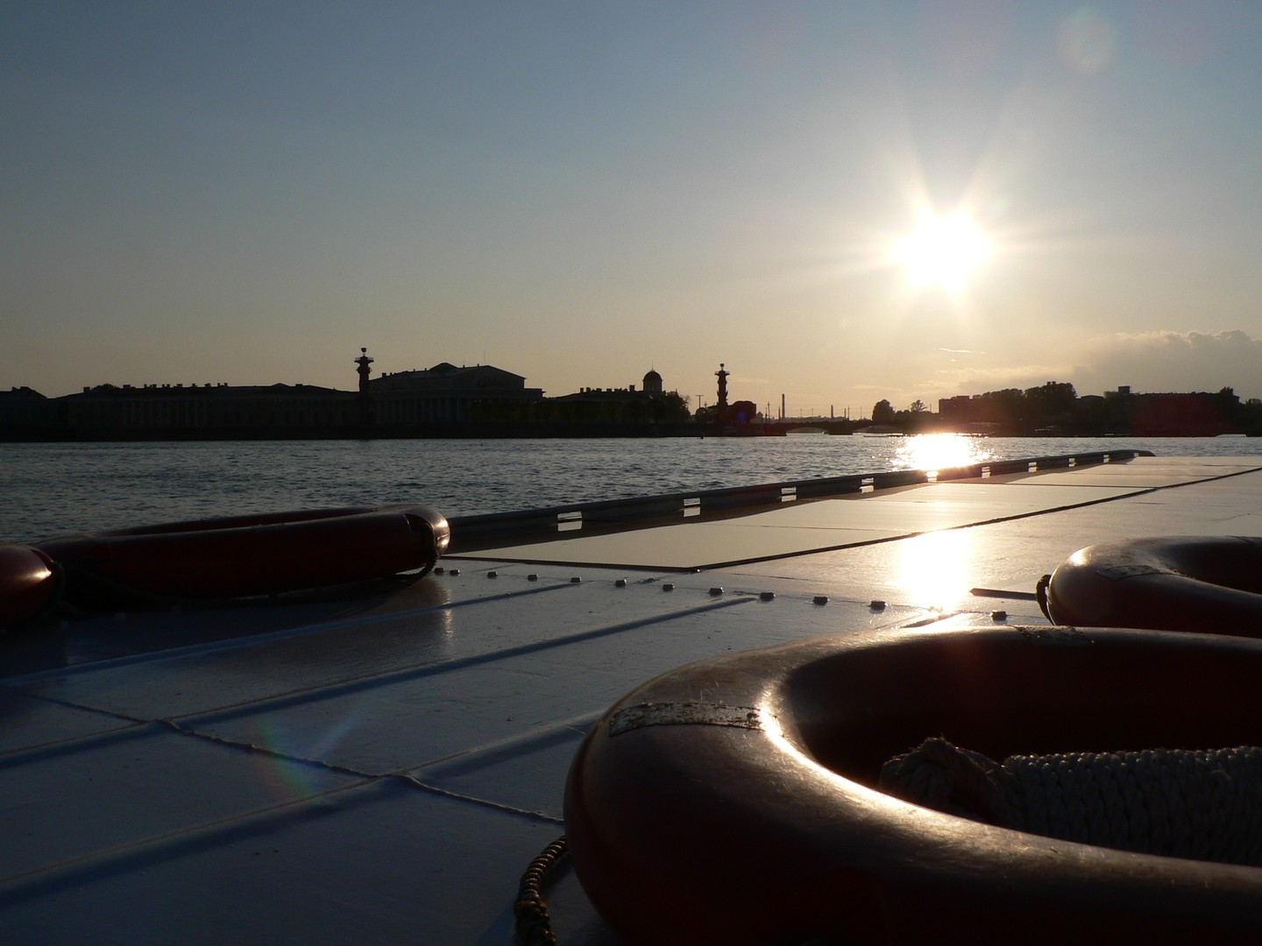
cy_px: 473
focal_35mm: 36
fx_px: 1312
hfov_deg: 51.4
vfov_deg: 39.7
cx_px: 631
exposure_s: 1/800
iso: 80
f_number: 6.3
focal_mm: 6
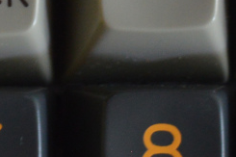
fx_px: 3465
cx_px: -186
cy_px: 341
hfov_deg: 3.9
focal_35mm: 529
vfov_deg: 2.6
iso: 400
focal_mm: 45
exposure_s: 1/10
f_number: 5
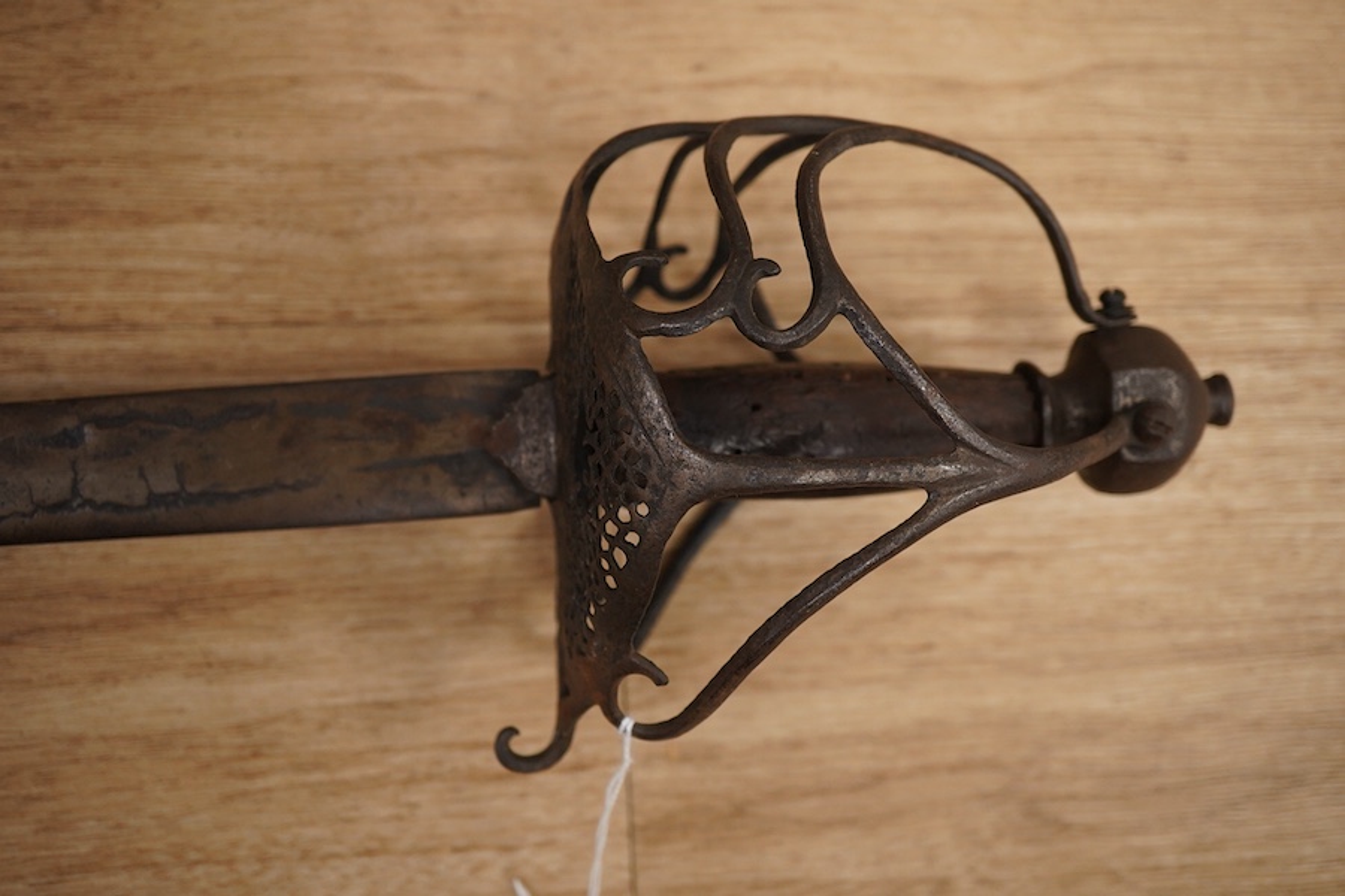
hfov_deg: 43.6
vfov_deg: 29.9
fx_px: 1681
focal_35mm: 45
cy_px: 448
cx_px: 672
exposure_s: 1/125
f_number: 6.3
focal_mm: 30
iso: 1250
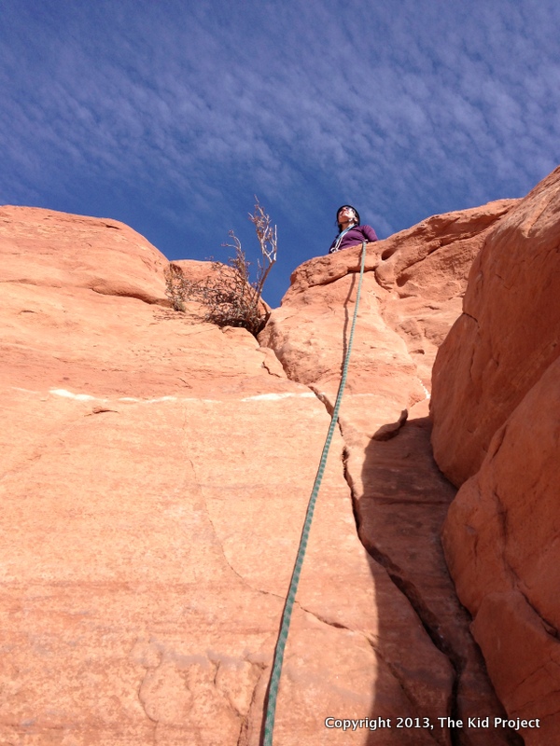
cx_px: 280
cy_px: 373
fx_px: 712
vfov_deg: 55.4
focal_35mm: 33
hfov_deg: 42.9
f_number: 2.4
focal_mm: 4.13
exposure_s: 1/1261
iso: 50
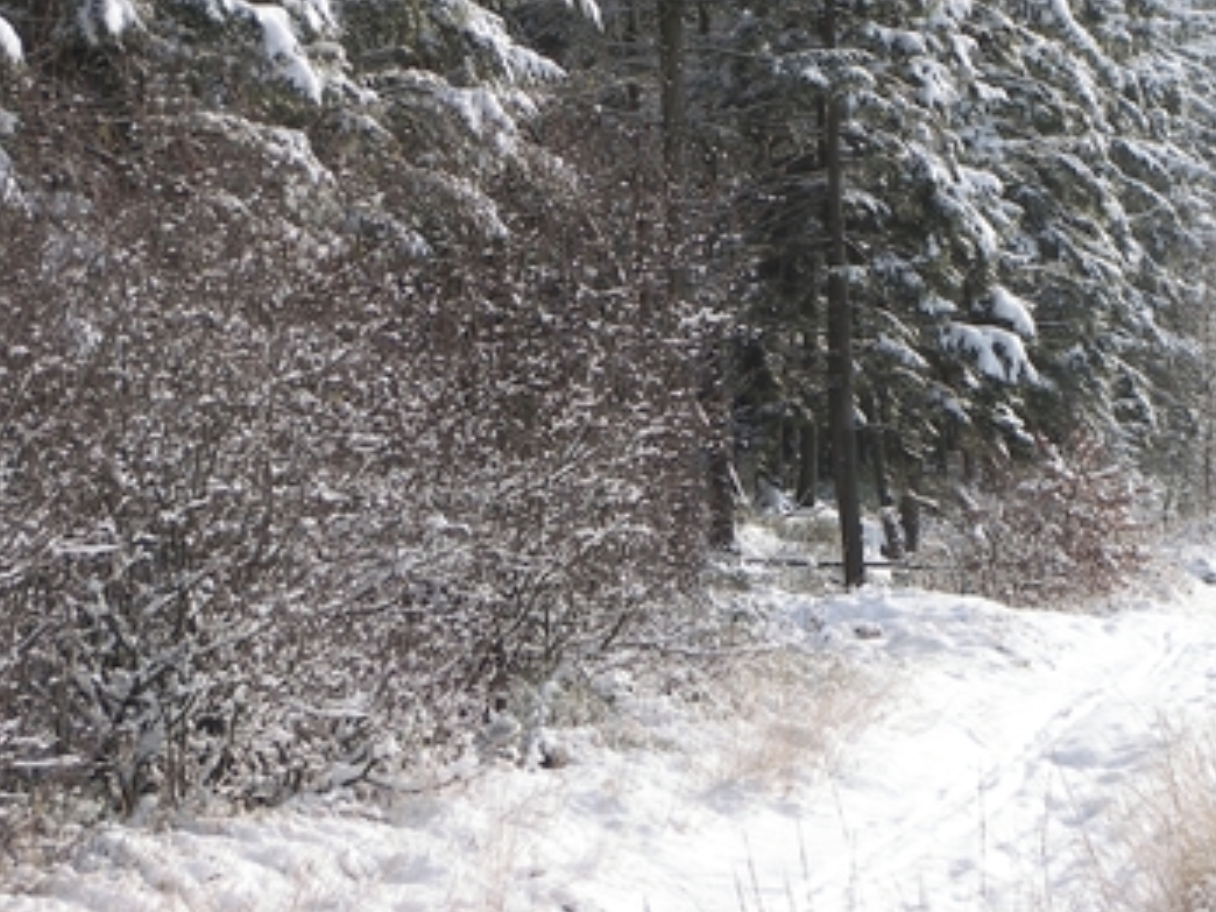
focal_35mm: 138
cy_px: 129
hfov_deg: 14.2
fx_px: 4848
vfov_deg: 10.7
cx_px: 978
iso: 50
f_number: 4
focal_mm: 16.8
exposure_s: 1/320
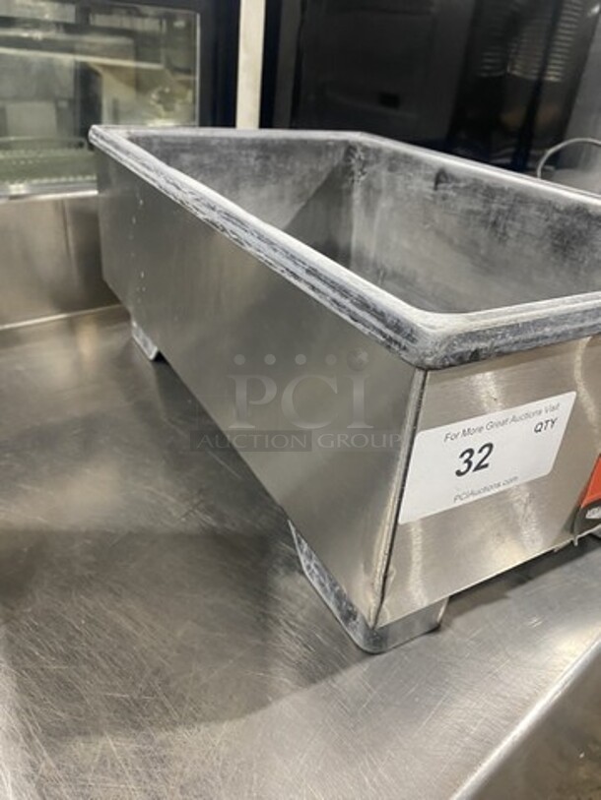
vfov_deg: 67.3
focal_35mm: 26
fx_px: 602
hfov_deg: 53.1
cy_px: 400
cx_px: 300
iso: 400
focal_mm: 4.25
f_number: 1.8
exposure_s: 1/60
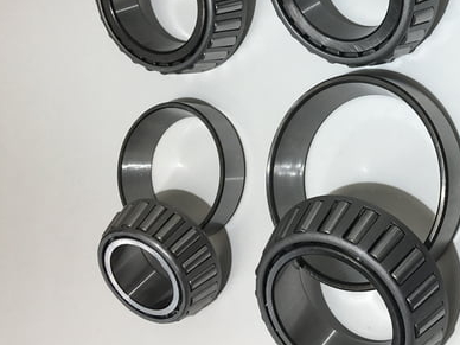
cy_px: 49
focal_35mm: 71
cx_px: 419
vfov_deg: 20.4
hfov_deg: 26.4
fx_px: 943
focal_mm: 4.15
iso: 25
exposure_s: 1/175
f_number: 2.2
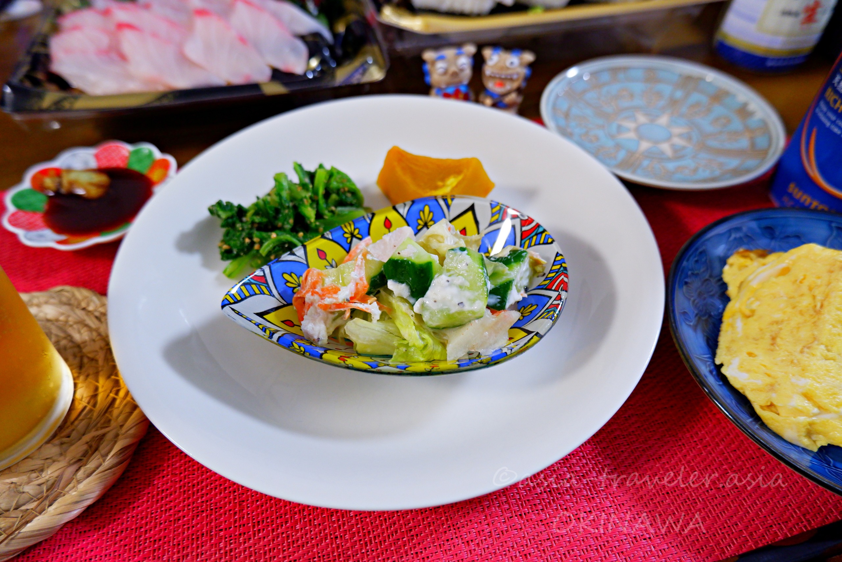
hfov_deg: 76.1
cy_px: 281
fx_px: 538
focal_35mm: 23
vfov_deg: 55.1
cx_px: 421
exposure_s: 1/34
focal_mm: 15
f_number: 3.5
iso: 1600
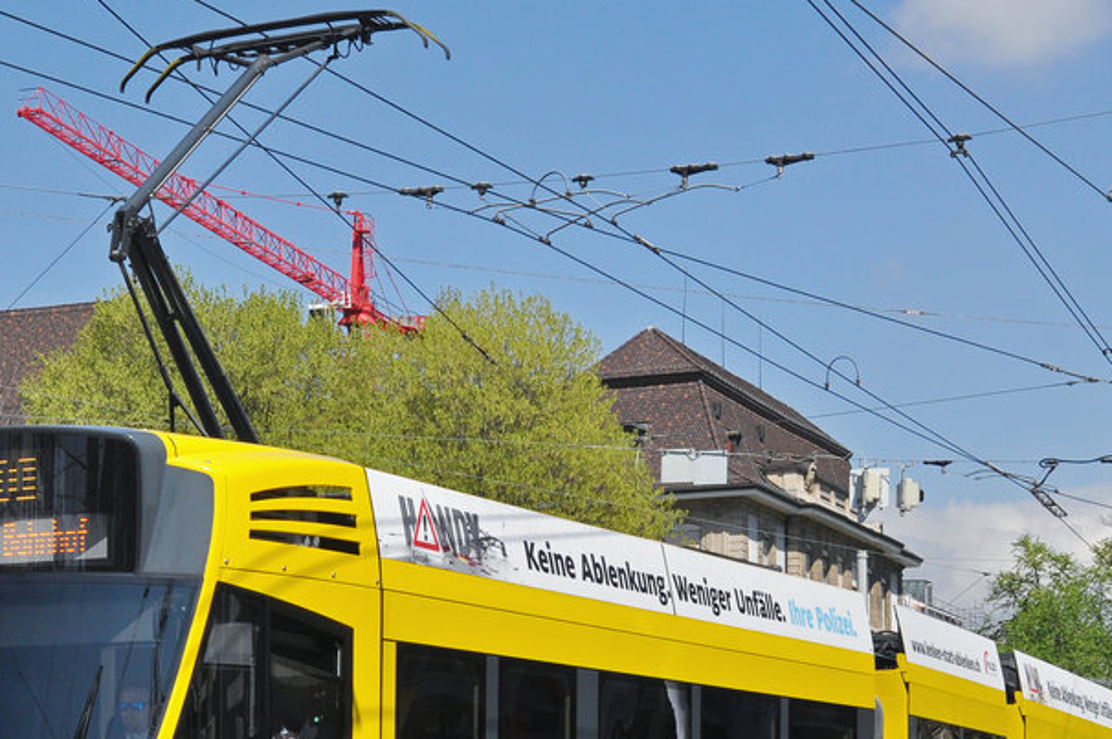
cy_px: 575
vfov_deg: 14.3
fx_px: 2932
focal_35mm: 95
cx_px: 488
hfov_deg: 21.5
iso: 400
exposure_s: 1/1000
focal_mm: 32
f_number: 11
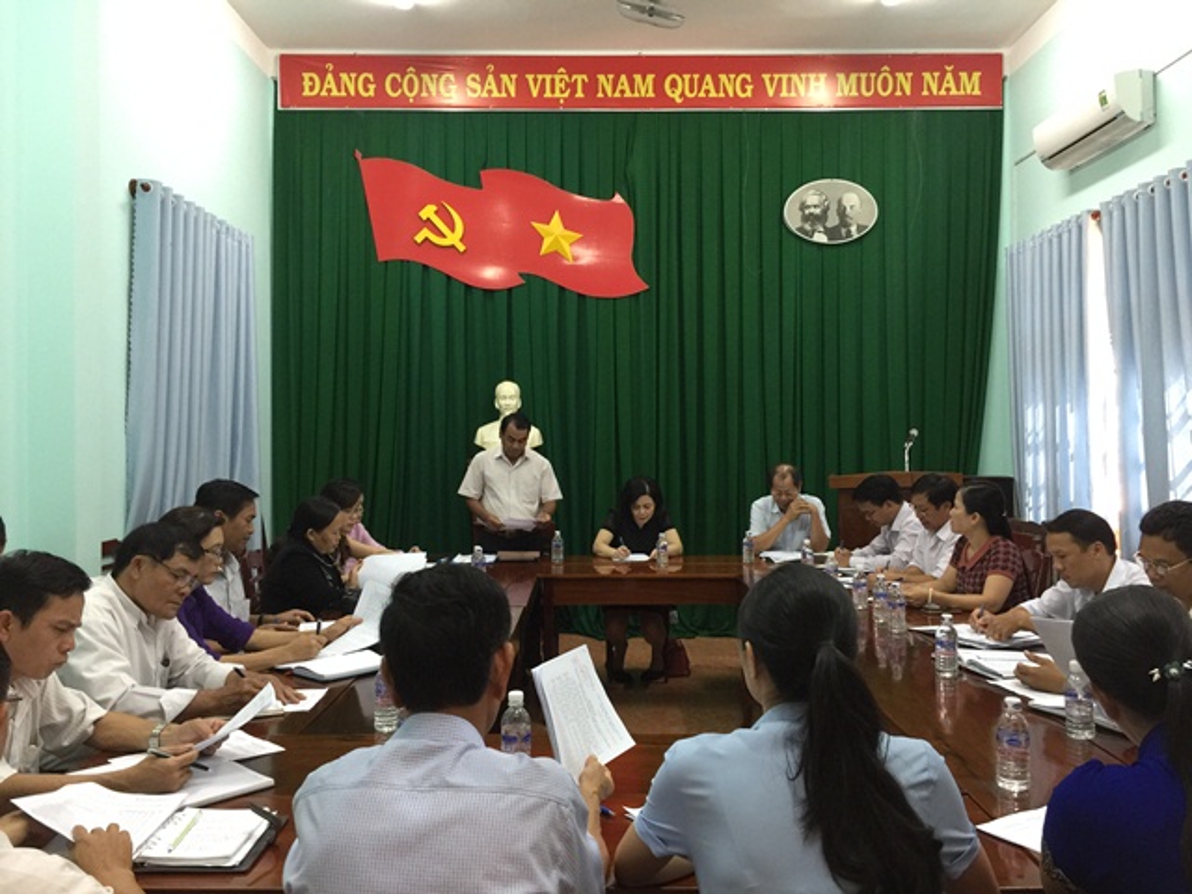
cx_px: 596
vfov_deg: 48.2
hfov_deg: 61.7
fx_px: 999
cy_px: 447
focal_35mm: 29
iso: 80
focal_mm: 4.15
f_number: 2.2
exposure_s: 1/17
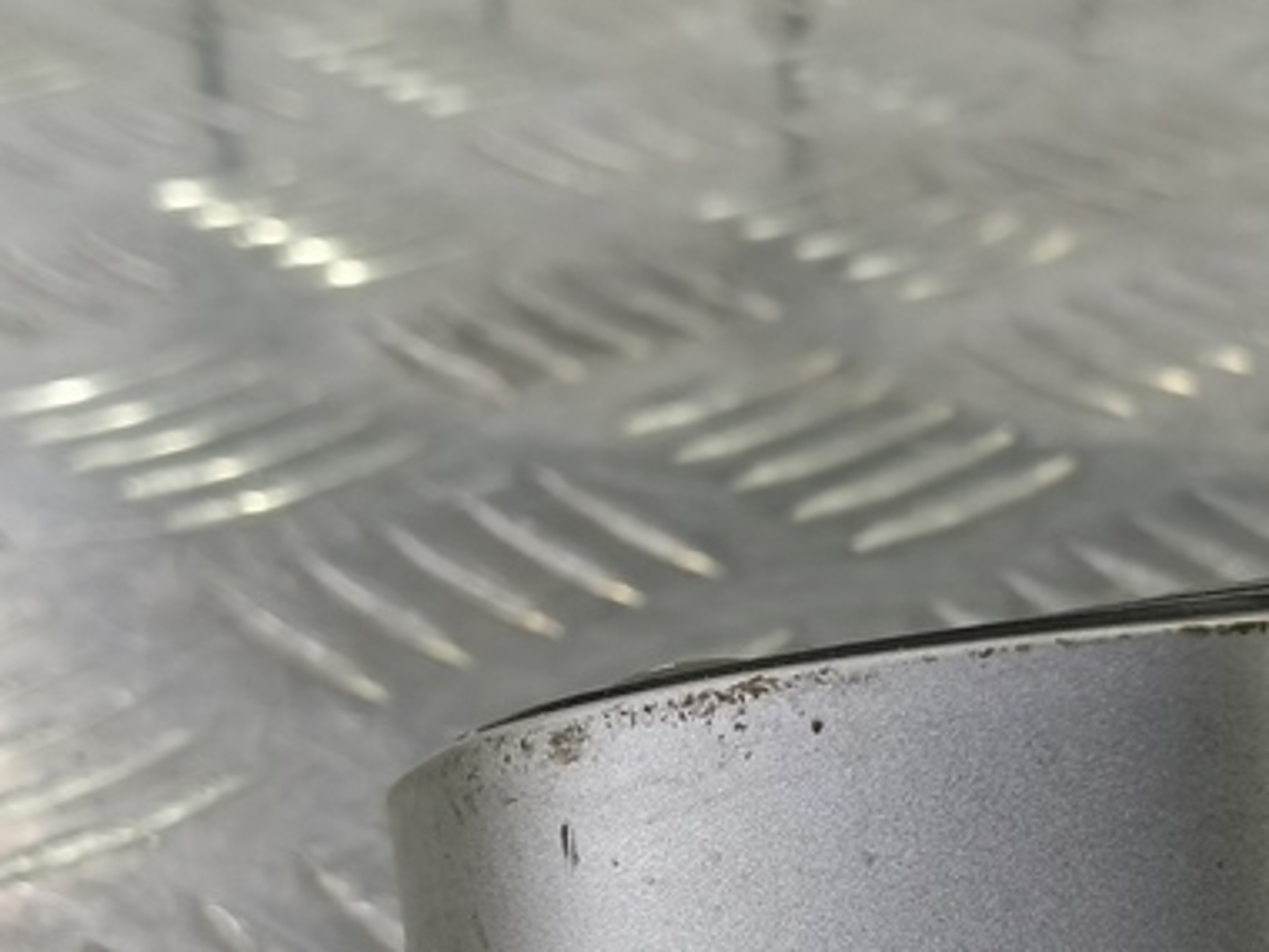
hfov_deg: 30.5
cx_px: 1002
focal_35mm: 62
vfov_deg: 22.7
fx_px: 2273
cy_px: 965
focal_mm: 4.11
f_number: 1.6
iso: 118
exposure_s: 1/50
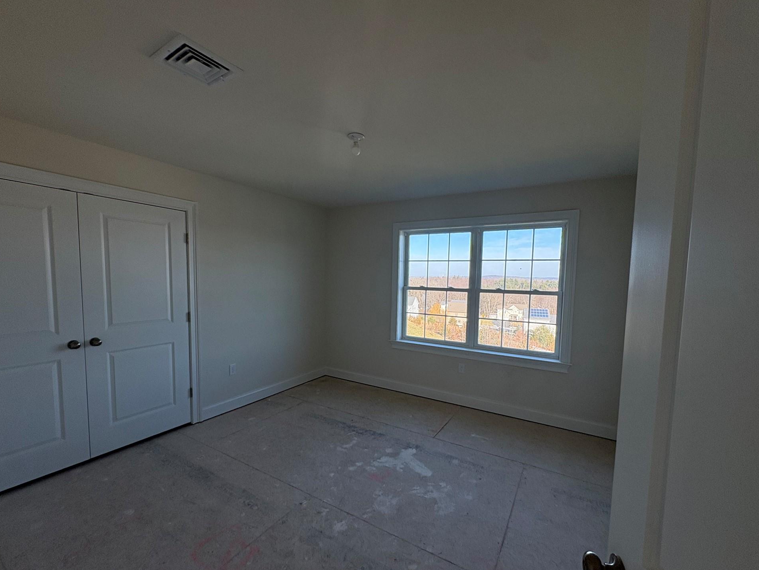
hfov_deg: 98.1
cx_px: 389
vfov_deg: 81.7
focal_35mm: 15
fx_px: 329
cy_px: 301
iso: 64
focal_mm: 2.22
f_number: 2.2
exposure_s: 1/312
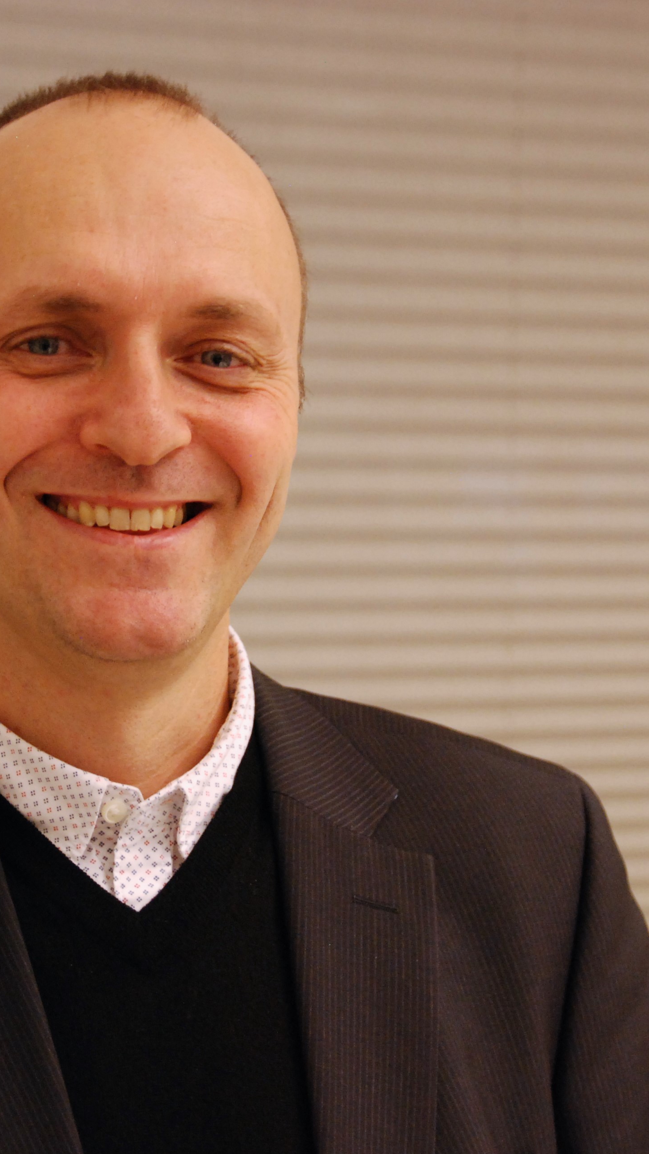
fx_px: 2753
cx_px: 113
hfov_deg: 13.4
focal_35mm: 90
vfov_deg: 23.7
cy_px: 574
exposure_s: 1/50
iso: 1000
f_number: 3.5
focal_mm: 38
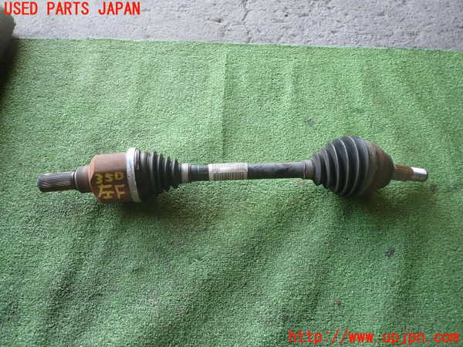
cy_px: 174
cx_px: 232
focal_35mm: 25
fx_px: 334
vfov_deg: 54.9
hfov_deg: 69.4
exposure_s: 1/60
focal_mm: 4.5
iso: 100
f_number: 2
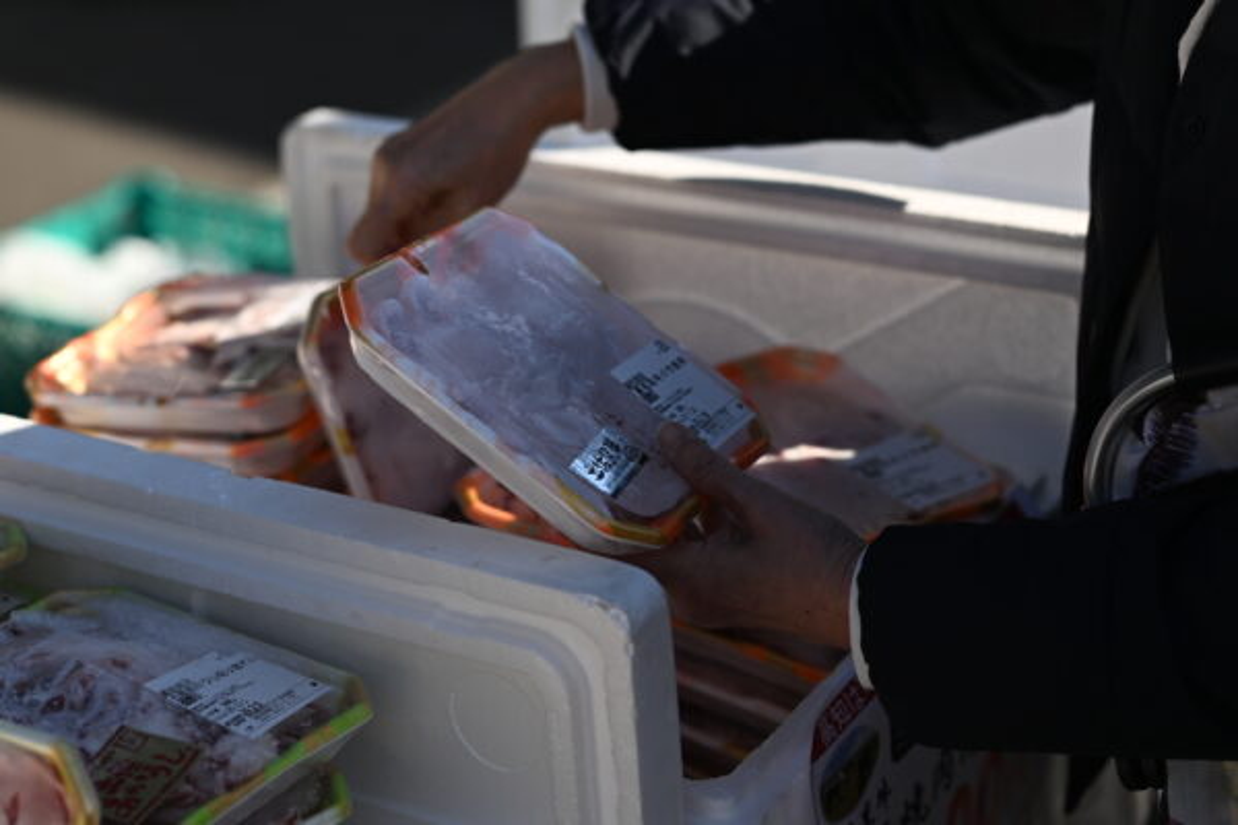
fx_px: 2579
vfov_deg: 18.2
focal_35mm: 75
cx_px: 619
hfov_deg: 27.0
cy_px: 412
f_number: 2.2
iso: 80
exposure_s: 1/2000
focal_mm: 50
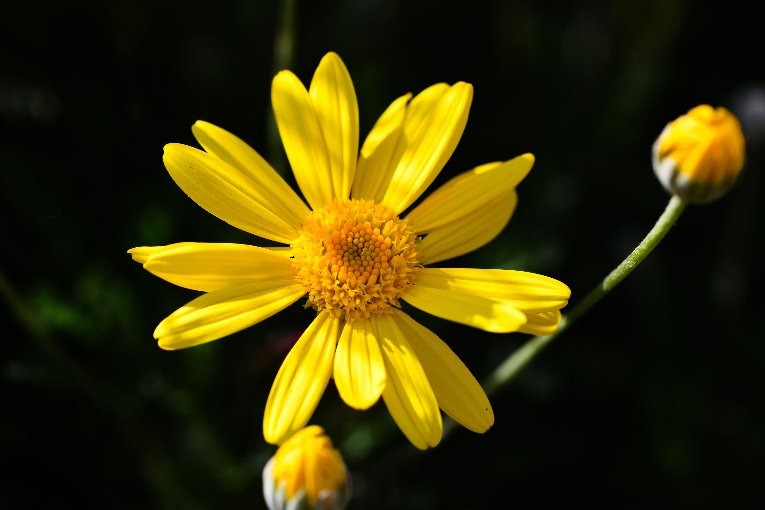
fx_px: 3187
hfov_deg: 13.7
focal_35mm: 150
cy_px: 255
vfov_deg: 9.1
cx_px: 382
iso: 180
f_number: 8
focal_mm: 150
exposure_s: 1/400
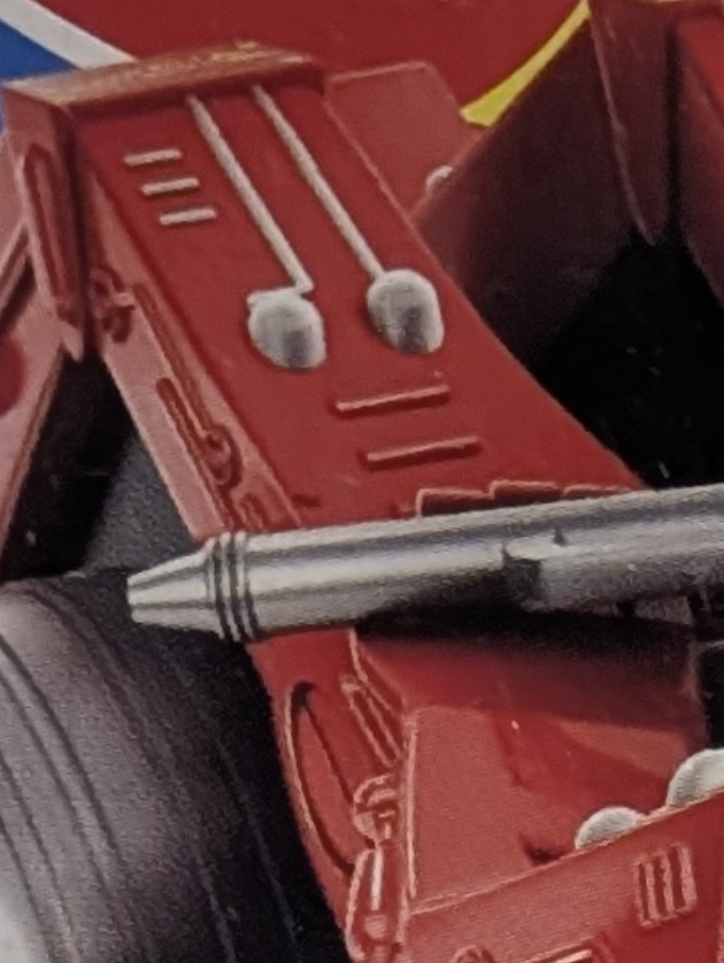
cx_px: 1767
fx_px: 9325
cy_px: 990
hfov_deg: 4.3
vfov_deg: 5.9
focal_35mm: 335
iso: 168
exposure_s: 1/51.7
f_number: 1.68
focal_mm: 6.9
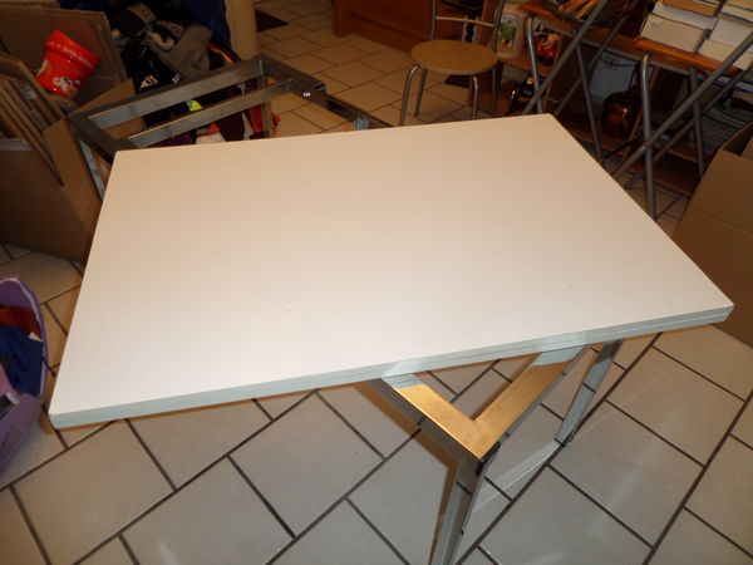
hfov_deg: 71.6
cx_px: 376
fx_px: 522
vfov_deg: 56.8
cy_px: 282
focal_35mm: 24
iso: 100
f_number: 3.1
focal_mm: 4.3
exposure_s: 1/20
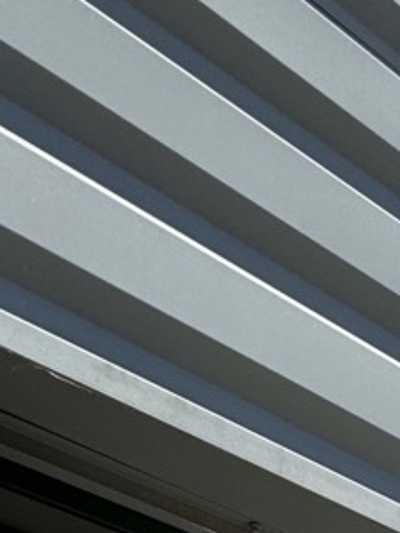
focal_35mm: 60
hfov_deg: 19.0
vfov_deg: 18.9
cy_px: 1077
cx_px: 707
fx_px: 924
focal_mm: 2.22
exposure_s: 1/1126
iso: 40
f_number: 2.2
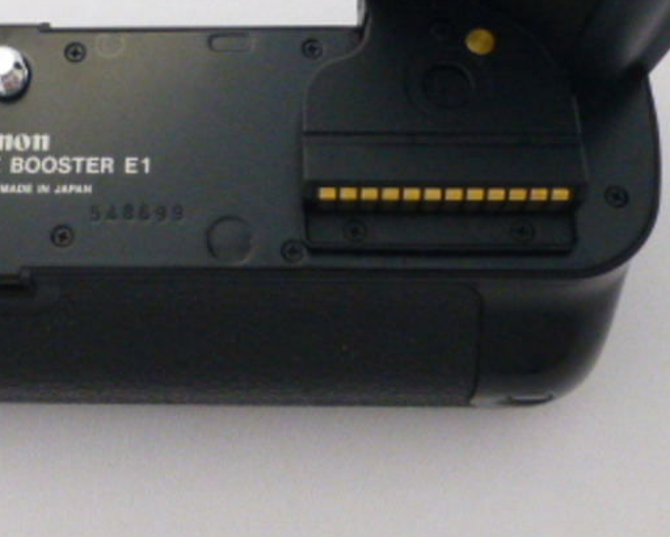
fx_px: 1091
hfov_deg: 33.4
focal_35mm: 55
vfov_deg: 26.1
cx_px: 165
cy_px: -12
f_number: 4
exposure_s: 1/250
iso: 800
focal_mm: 4.3
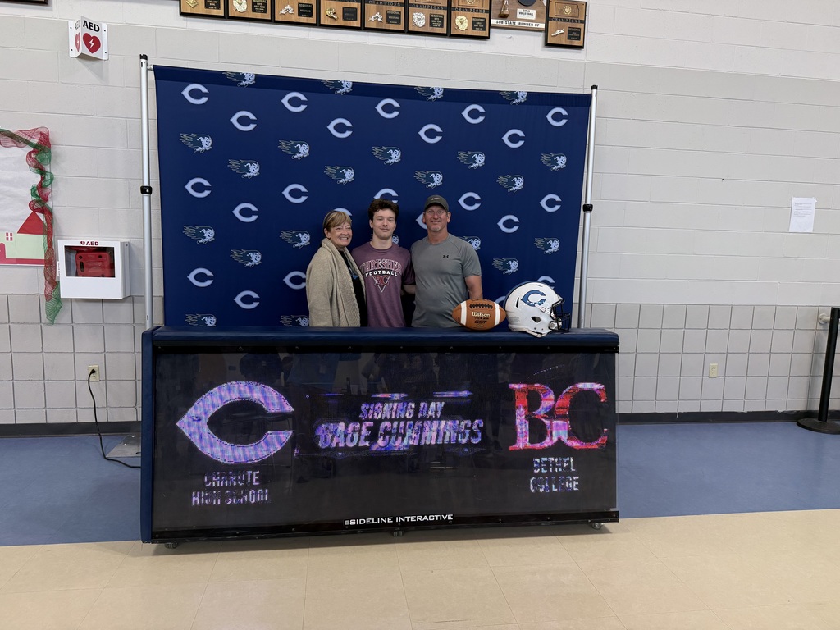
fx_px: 582
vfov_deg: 56.8
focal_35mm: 24
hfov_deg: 71.6
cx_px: 420
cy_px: 315
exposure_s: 1/120
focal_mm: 6.76
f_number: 1.78
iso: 200
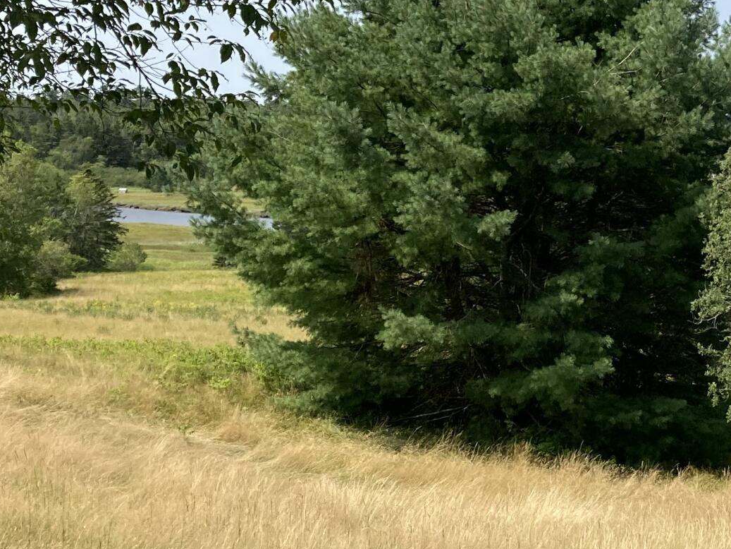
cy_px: 171
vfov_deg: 18.2
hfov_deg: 22.8
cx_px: 787
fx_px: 1711
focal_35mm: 81
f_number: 1.8
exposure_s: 1/1799
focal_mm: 3.99
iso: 20
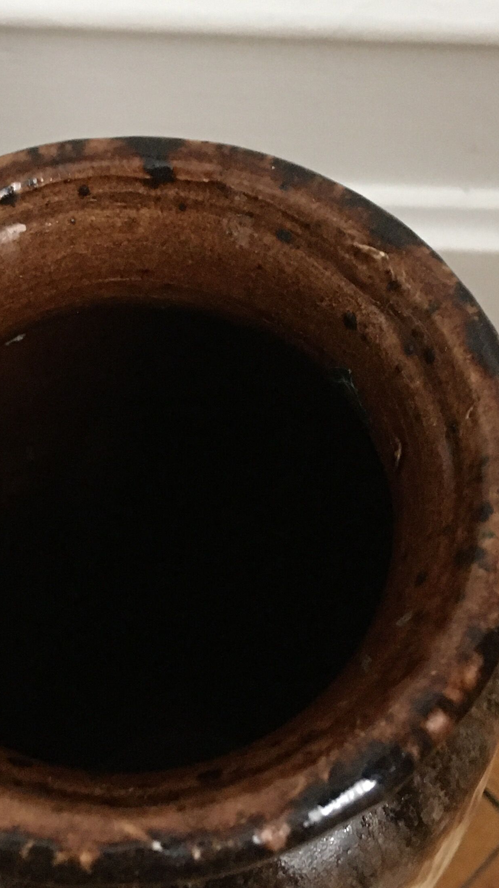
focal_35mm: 58
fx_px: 1365
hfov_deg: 20.7
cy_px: 394
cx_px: 194
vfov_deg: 36.0
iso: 250
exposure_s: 1/17
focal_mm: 4.15
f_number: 2.2
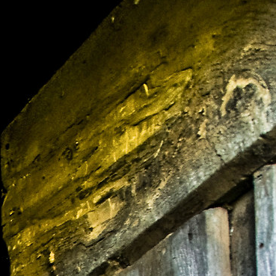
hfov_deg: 10.7
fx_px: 1344
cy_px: 842
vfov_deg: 9.2
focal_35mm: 149
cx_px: -288
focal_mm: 18
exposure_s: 1/15
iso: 200
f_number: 4.5
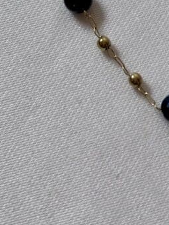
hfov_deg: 9.5
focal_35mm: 156
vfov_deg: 12.2
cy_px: -77
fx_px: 1015
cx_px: 133
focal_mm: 5.96
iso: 32
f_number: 1.6
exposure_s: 1/219
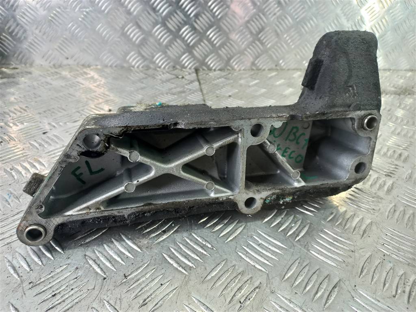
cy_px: 156
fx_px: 300
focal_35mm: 25
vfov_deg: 54.9
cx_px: 208
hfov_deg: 69.4
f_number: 1.8
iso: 80
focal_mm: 4.6
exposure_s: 1/50
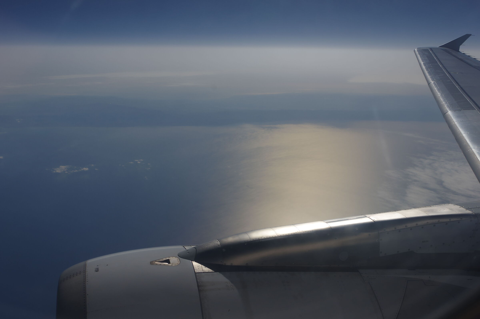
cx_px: 240
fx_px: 560
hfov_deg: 46.4
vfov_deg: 31.8
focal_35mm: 42
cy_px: 160
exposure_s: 1/800
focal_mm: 28.13
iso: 100
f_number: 11
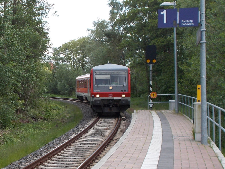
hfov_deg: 43.0
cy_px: 84
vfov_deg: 32.9
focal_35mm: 44
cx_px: 112
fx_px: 286
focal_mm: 7.9
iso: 80
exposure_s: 1/250
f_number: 4.2
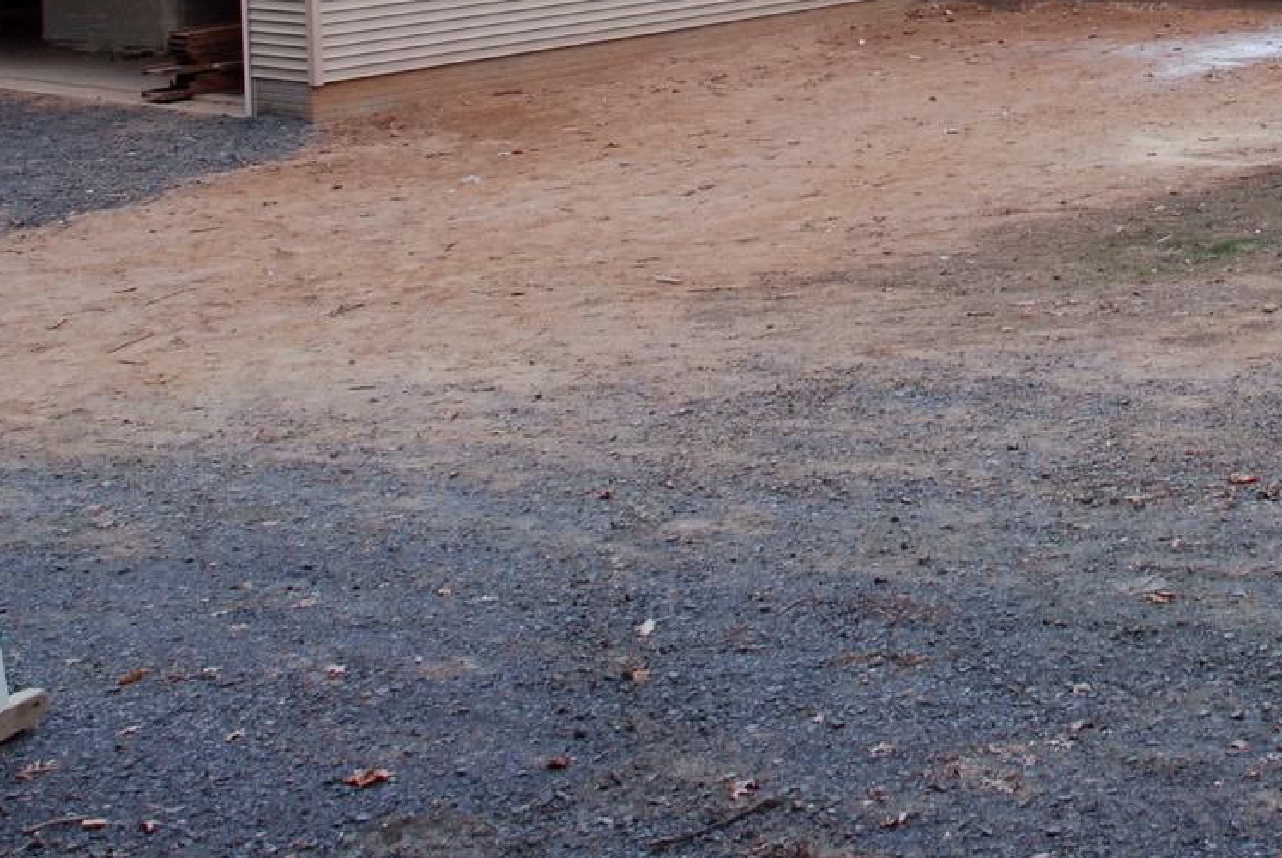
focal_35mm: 74
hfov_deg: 26.2
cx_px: 1212
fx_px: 2638
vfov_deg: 17.5
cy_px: -214
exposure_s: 1/60
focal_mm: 18
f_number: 4
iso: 200
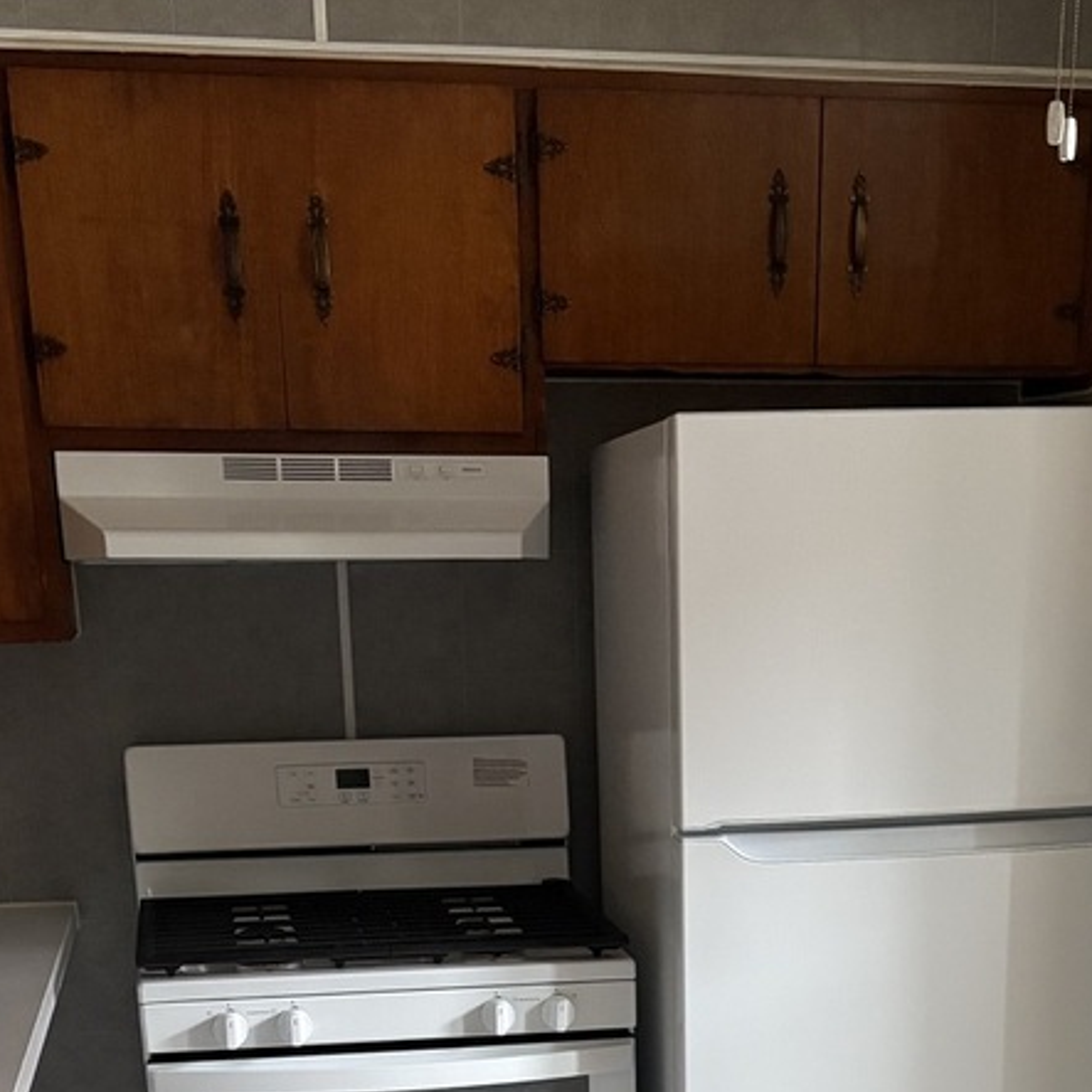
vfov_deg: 26.9
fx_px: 1999
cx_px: 643
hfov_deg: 30.5
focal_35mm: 56
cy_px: 1329
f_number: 1.6
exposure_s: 1/60
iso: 400
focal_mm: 5.96
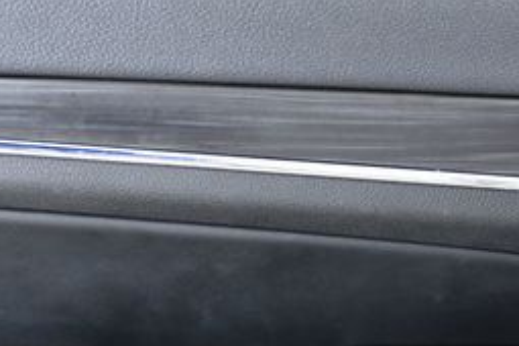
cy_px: 427
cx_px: 326
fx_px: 2422
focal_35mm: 168
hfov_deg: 12.2
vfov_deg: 8.1
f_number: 4.5
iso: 2500
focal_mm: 45
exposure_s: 1/80
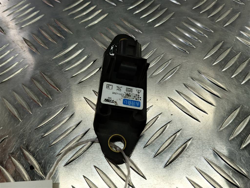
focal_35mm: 27
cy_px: 94
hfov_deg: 65.3
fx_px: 195
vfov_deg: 51.4
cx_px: 125
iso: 118
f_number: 1.6
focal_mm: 4.11
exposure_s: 1/66.7
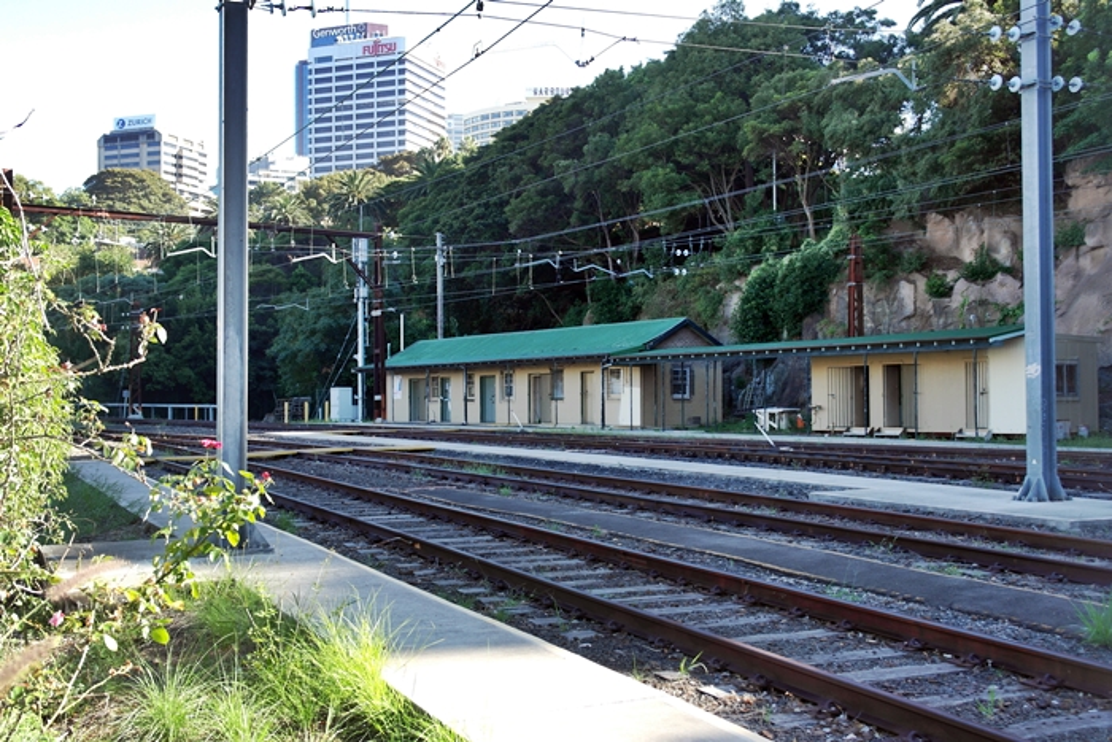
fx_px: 1236
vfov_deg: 33.4
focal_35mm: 40
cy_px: 371
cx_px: 556
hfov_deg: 48.4
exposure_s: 1/100
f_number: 4
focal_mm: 26
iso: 100
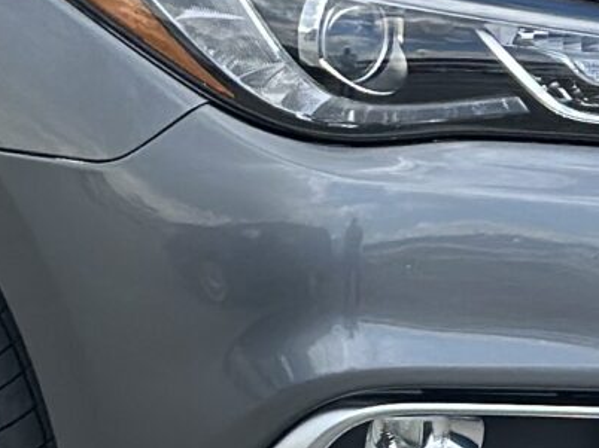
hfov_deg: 6.4
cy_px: 74
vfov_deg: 4.8
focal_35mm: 306
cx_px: -88
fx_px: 5292
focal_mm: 6.86
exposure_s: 1/1475
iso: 80
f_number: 1.78
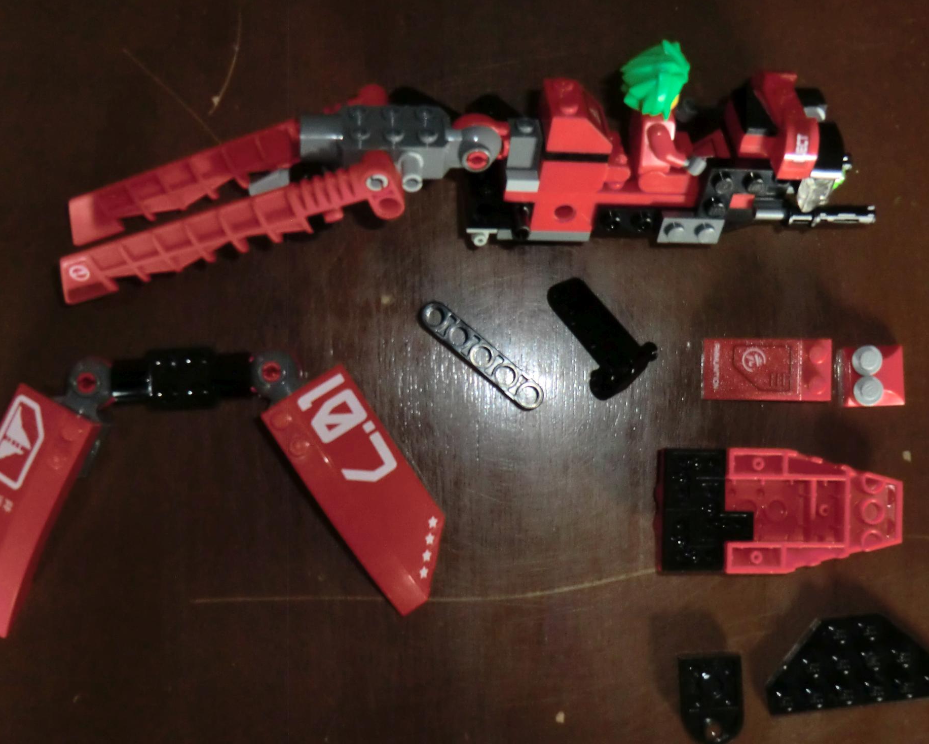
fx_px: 1265
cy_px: 384
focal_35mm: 46
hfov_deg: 40.3
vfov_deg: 32.8
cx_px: 439
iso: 400
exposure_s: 1/8
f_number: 3.8
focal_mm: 7.1
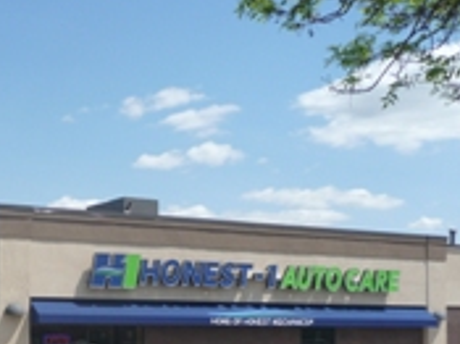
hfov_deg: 27.8
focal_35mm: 67
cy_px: 301
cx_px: 38
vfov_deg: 21.5
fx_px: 890
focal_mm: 5.6
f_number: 3.6
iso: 100
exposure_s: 1/1000
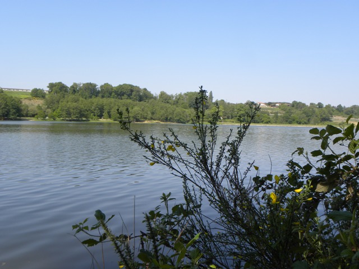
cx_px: 180
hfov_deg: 45.8
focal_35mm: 41
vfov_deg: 35.1
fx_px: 425
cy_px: 134
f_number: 5.6
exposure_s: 1/221
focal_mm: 7.3
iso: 64
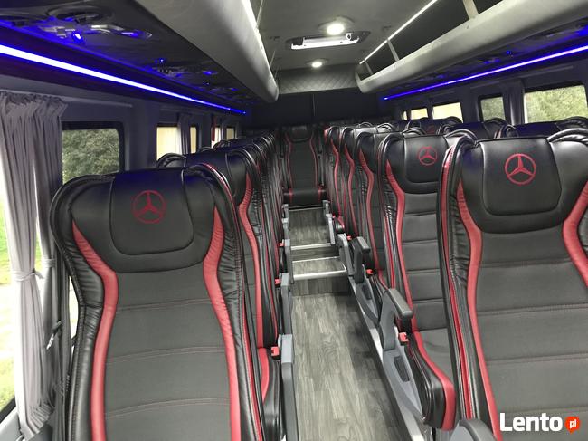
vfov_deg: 49.7
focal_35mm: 28
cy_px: 220
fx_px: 475
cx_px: 294
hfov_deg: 63.5
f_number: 1.8
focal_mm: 3.99
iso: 100
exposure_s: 1/5
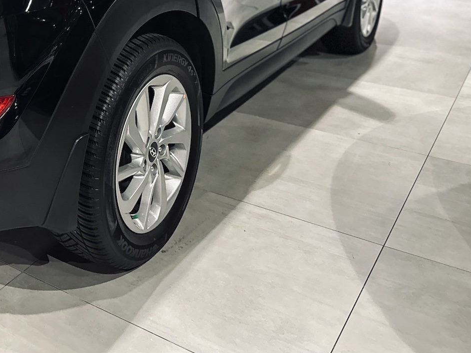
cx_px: -5
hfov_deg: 35.1
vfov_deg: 27.9
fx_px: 667
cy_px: -2
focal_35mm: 49
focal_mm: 6.86
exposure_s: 1/33
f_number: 1.78
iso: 640
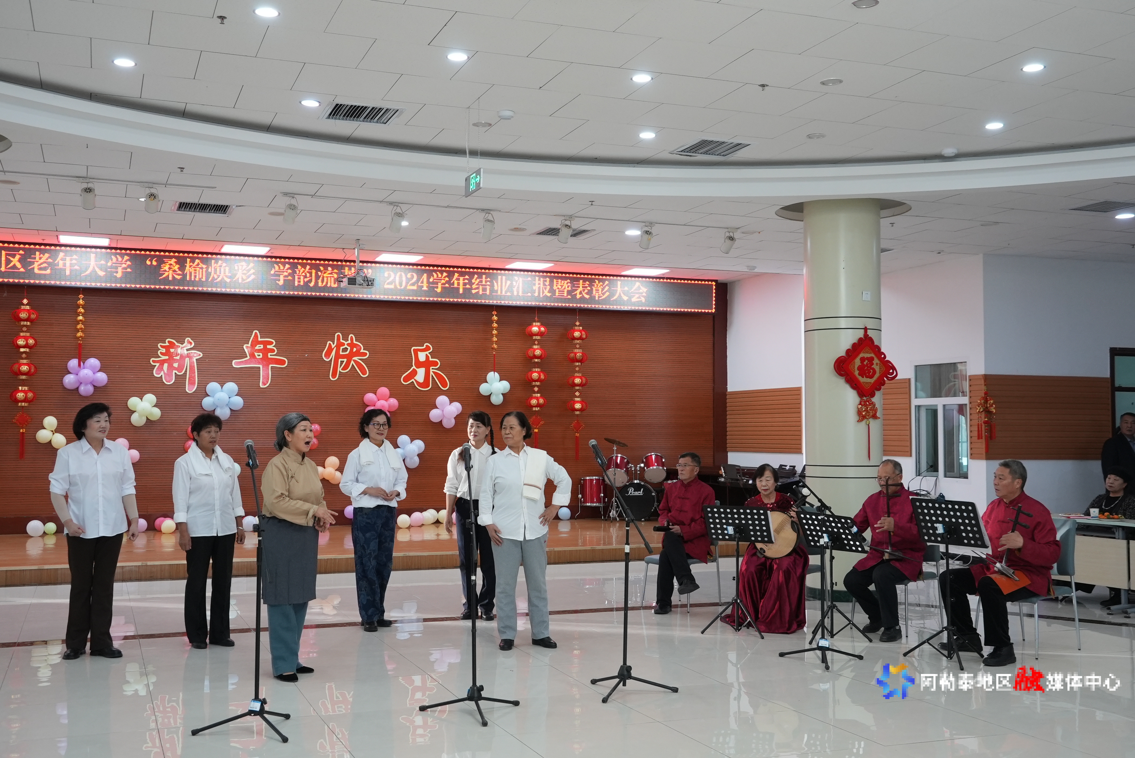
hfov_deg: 53.1
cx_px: 568
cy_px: 379
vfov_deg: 36.9
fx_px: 1136
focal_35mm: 36
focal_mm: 36
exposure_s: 1/100
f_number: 6.3
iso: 3200
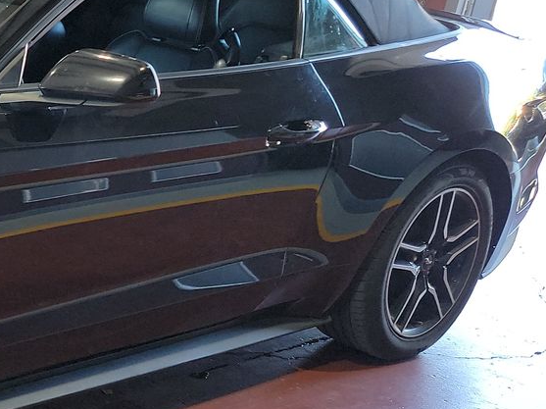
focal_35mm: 69
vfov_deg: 21.3
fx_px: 1088
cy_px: 186
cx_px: -152
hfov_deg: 24.7
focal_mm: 6.7
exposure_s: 1/59
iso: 243
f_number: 1.8
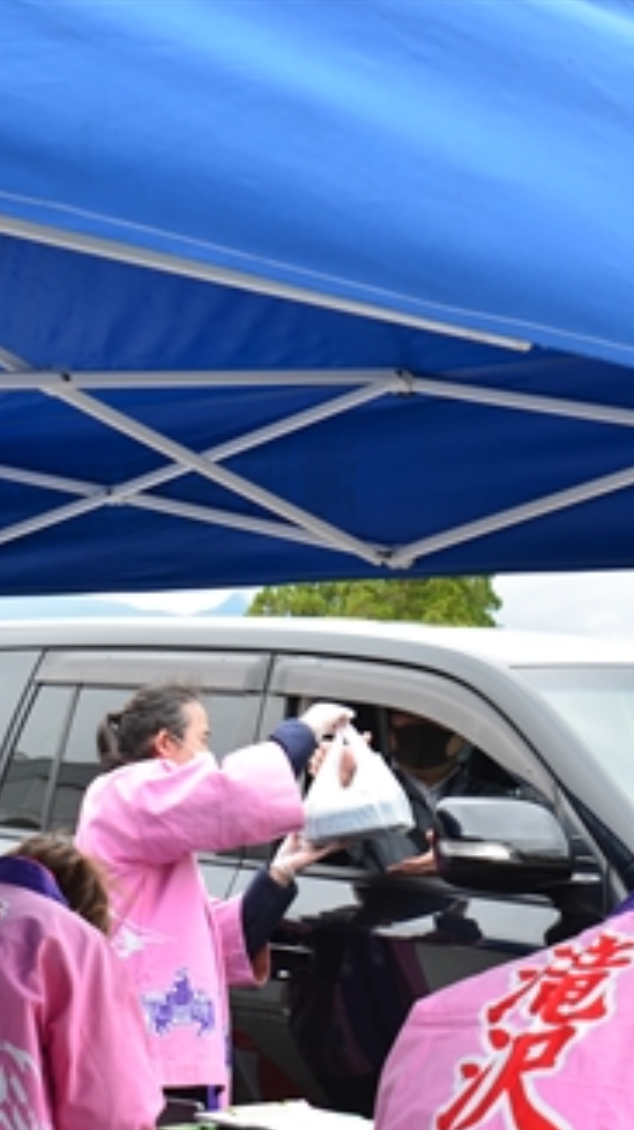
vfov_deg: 27.5
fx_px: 2305
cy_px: 570
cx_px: 471
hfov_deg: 15.6
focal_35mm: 77
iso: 100
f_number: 6.3
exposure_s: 1/60
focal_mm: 32
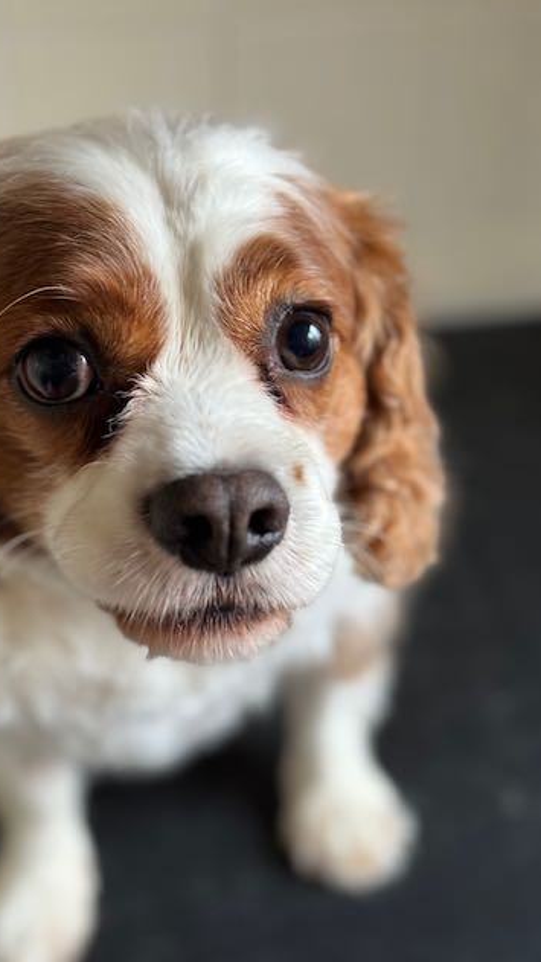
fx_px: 1351
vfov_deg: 39.2
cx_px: 198
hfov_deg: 22.6
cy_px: 476
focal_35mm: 53
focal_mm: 6.86
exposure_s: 1/60
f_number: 1.78
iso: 250
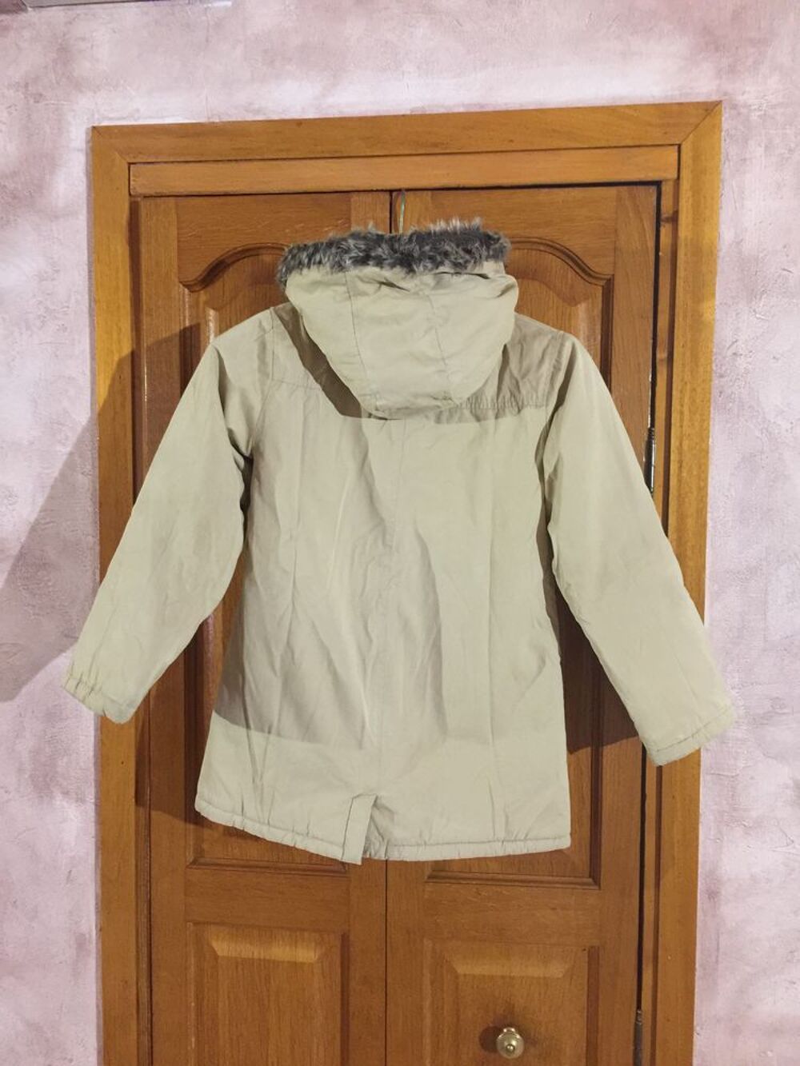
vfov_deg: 61.7
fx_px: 893
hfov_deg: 48.2
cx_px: 400
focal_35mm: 29
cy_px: 533
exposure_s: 1/8
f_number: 2.2
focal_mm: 4.15
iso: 160
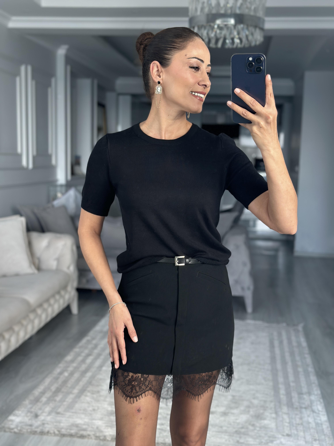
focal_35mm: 48
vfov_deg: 39.7
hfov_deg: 30.3
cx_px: 167
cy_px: 223
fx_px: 618
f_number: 1.78
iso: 80
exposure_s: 1/121
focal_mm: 6.86
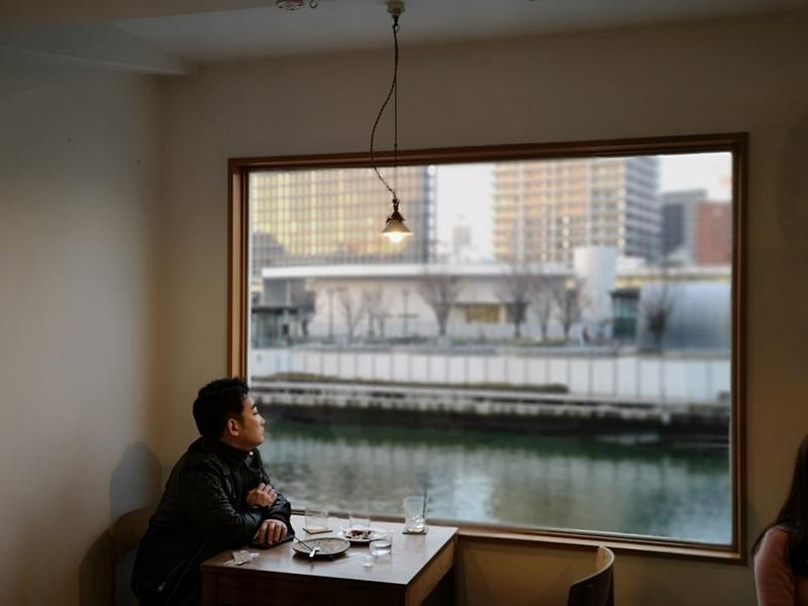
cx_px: 404
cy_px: 303
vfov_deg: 38.7
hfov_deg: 50.1
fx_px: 864
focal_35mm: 37
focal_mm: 3.95
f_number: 1.8
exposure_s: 1/60
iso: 200
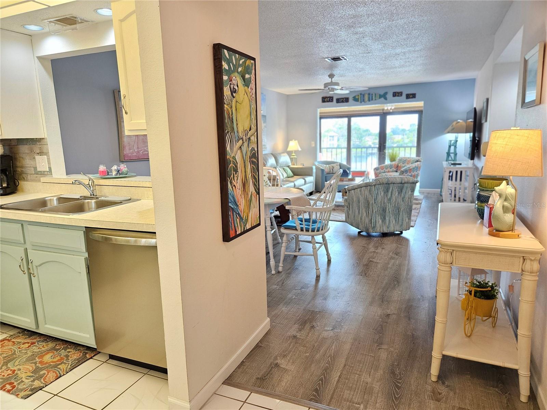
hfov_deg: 73.9
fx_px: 363
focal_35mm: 23
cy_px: 205
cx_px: 274
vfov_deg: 58.9
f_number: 1.8
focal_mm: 5.4
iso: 250
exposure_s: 1/120
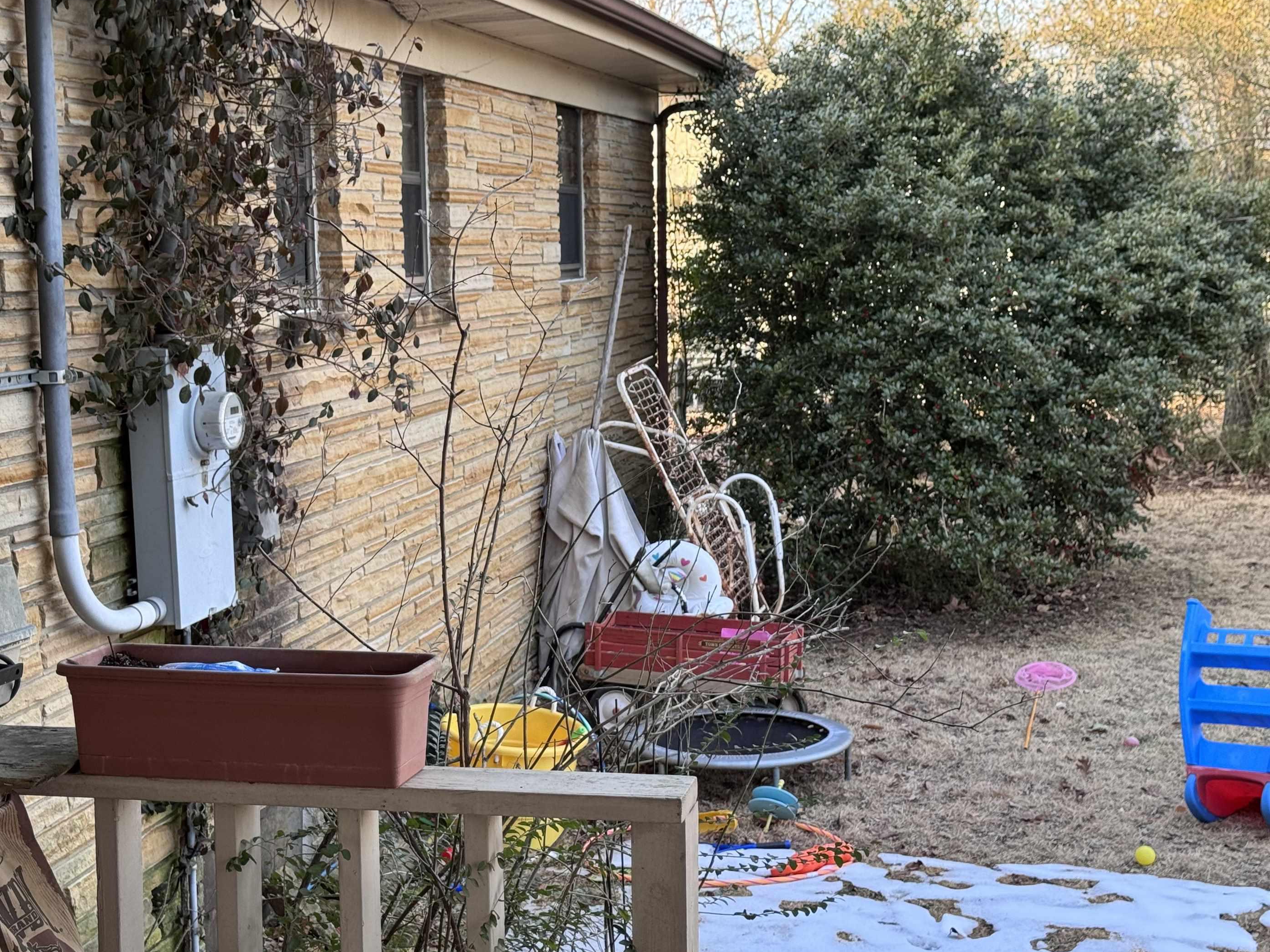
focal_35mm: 53
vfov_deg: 27.5
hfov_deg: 36.1
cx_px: 569
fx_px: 1945
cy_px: 475
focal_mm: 6.76
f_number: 1.78
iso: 64
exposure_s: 1/121
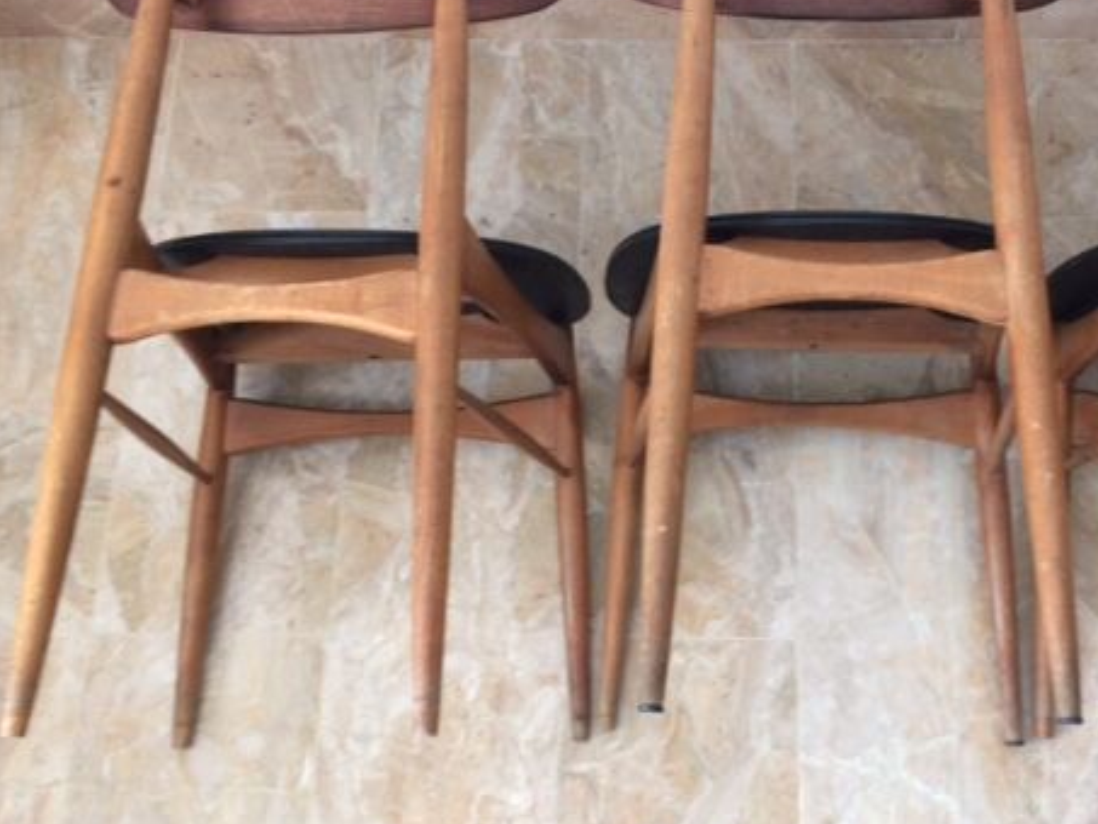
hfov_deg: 45.4
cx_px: 674
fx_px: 1301
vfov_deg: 35.1
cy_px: 427
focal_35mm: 41
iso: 160
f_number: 2.2
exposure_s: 1/33
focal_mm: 4.15
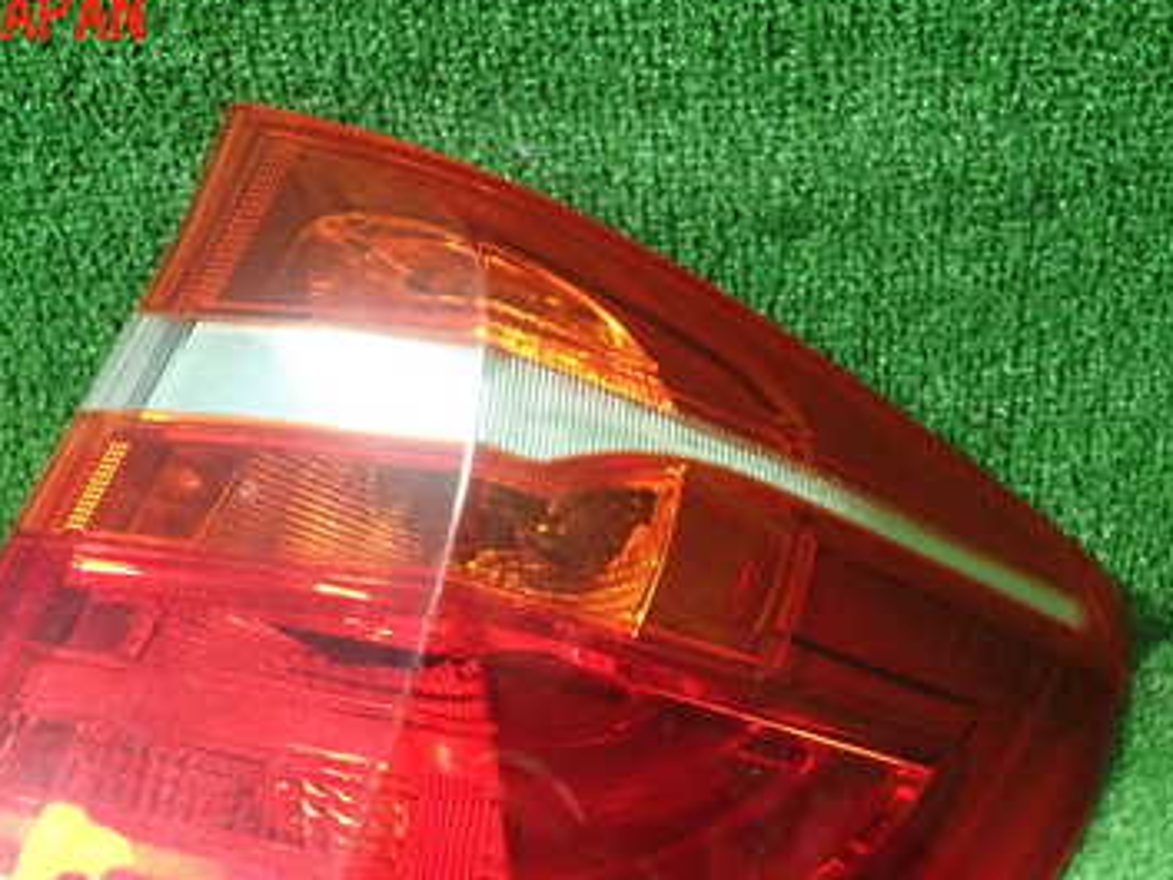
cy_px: 724
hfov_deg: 37.5
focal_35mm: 51
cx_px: 538
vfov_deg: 27.9
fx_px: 1729
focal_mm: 5.5
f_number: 2.3
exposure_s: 1/125
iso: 800
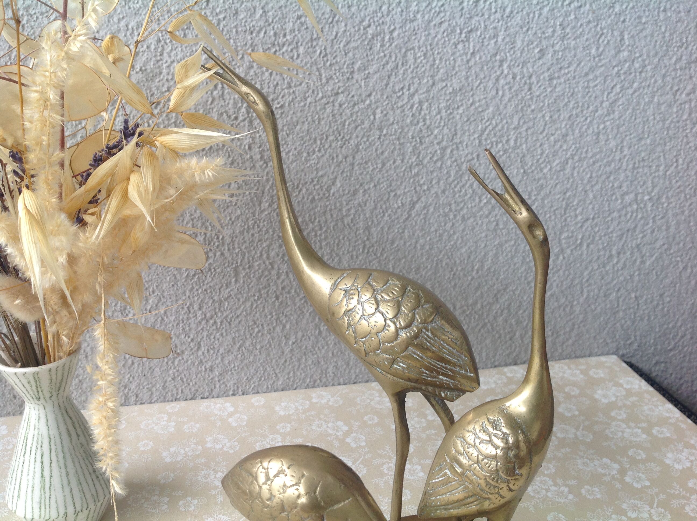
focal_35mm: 35
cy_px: 260
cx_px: 348
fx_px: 704
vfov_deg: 40.6
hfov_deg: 52.7
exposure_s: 1/120
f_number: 2.4
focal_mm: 4.28
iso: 80
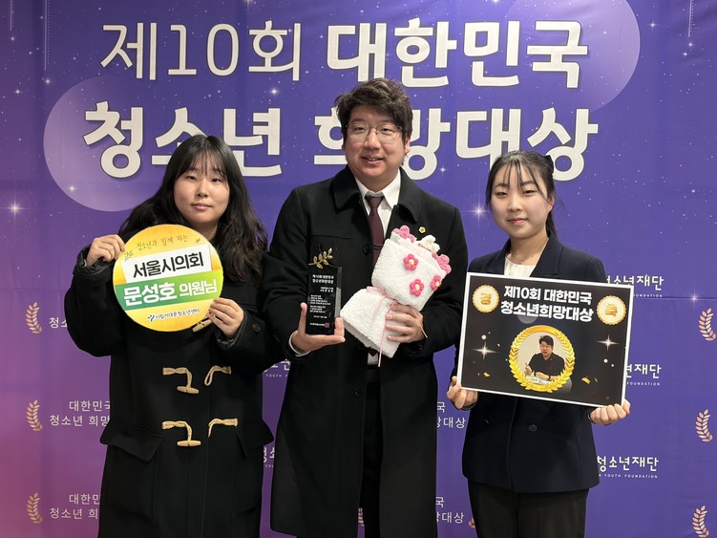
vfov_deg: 27.0
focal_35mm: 54
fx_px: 1118
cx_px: 349
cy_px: 260
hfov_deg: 35.5
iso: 80
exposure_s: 1/60
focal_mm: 5.96
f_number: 1.6
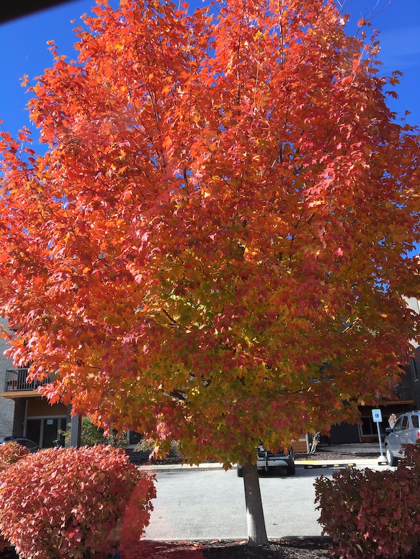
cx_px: 210
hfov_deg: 48.2
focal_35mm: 29
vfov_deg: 61.7
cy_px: 280
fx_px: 469
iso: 25
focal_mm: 4.15
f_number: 2.2
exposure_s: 1/422
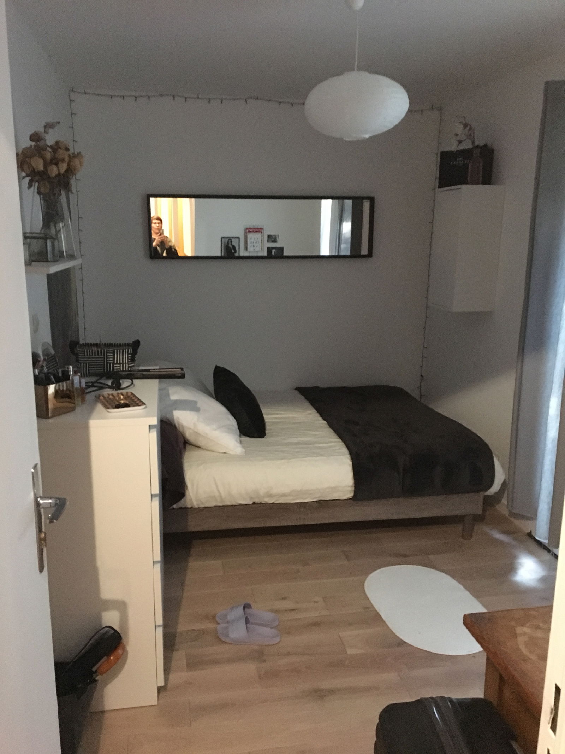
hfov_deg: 48.2
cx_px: 282
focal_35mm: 29
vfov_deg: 61.7
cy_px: 377
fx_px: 631
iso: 320
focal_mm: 4.15
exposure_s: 1/17
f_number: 2.2
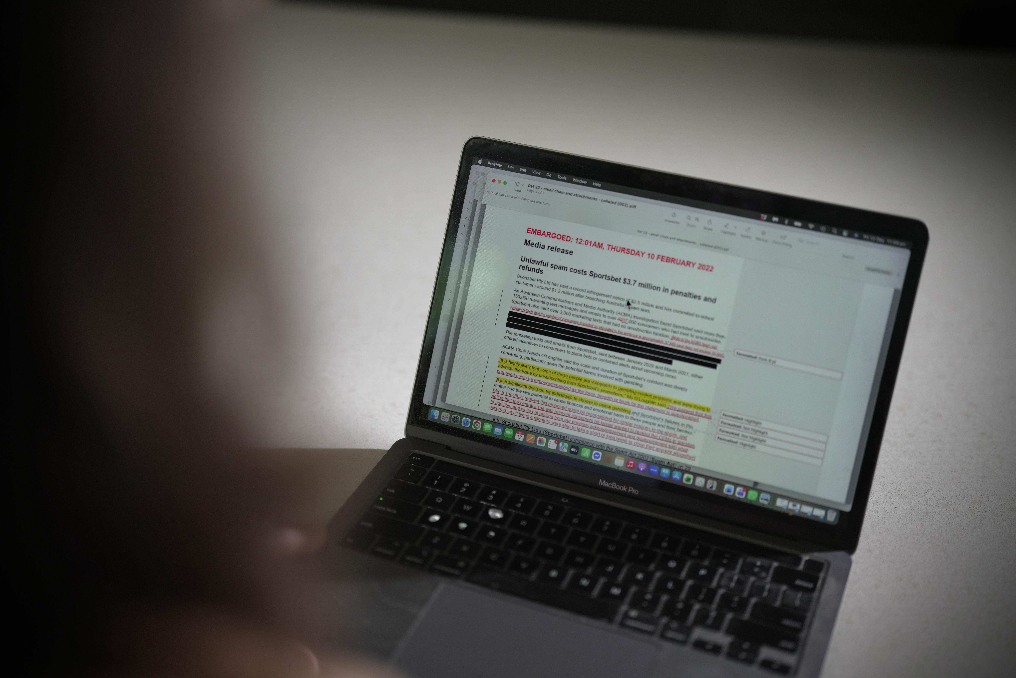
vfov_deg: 27.0
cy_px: 339
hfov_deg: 39.6
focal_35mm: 50
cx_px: 508
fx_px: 1411
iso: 640
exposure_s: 1/1000
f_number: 1.4
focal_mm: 50
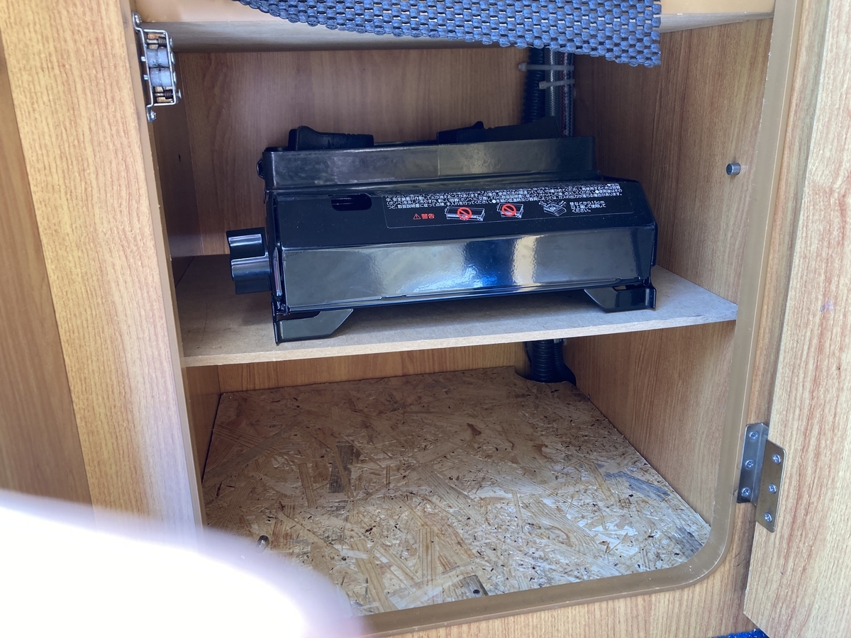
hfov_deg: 63.4
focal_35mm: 28
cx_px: 426
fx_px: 688
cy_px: 319
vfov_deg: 49.7
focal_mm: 3.99
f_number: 1.8
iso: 64
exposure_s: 1/120
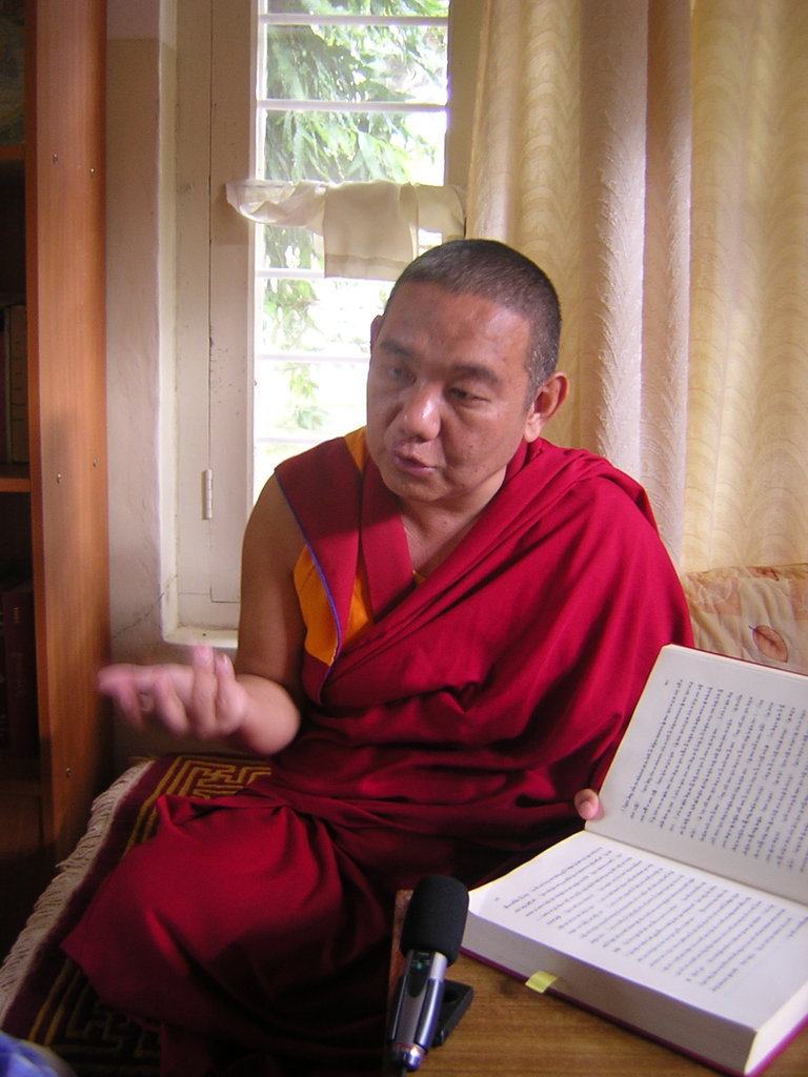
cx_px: 404
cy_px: 538
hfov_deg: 39.7
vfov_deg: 51.4
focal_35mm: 36
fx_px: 1120
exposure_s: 1/3
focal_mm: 4.7
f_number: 2.6
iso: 144
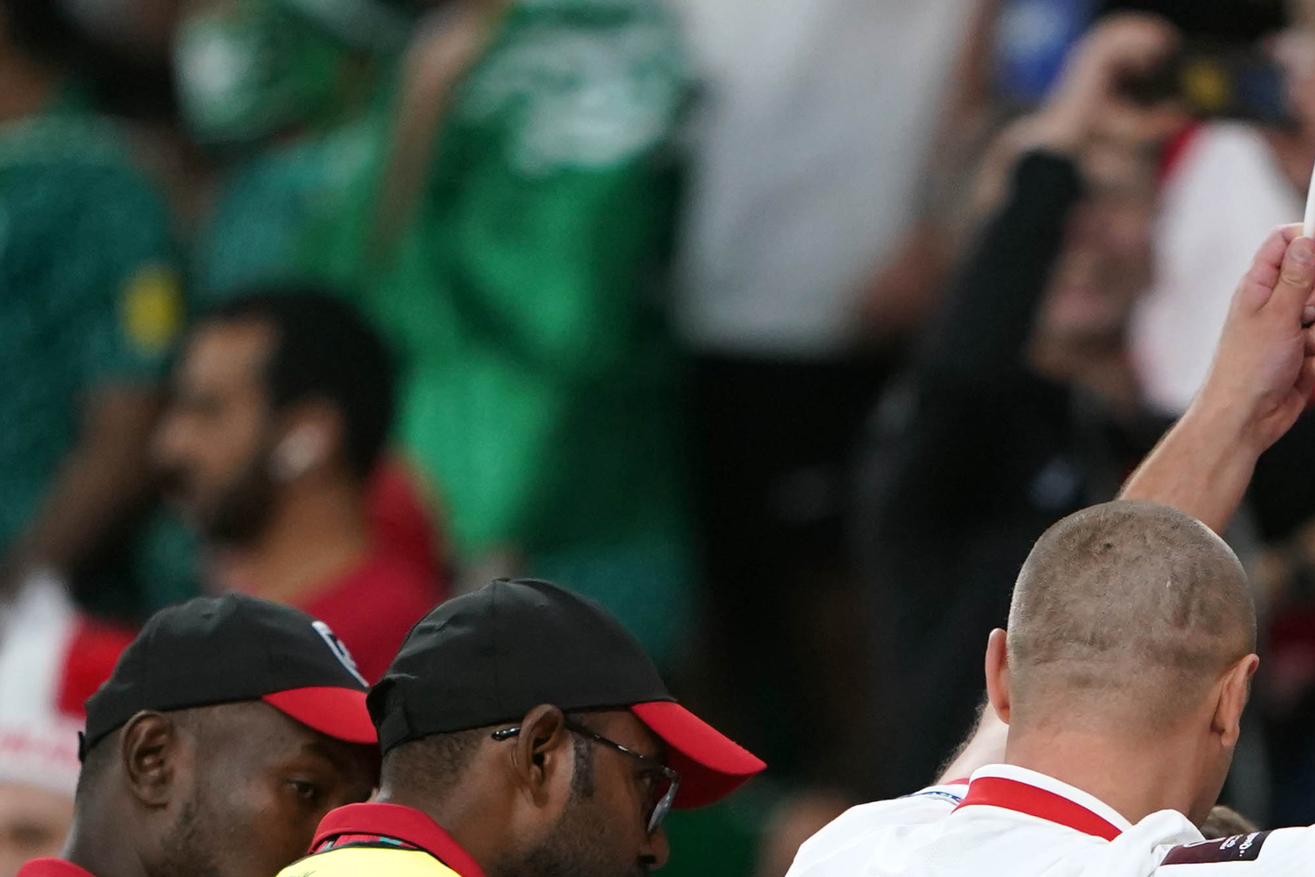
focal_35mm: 1194
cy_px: 995
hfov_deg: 1.7
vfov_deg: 1.2
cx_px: 1190
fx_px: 43611
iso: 2500
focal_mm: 400
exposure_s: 1/1250
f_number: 2.8
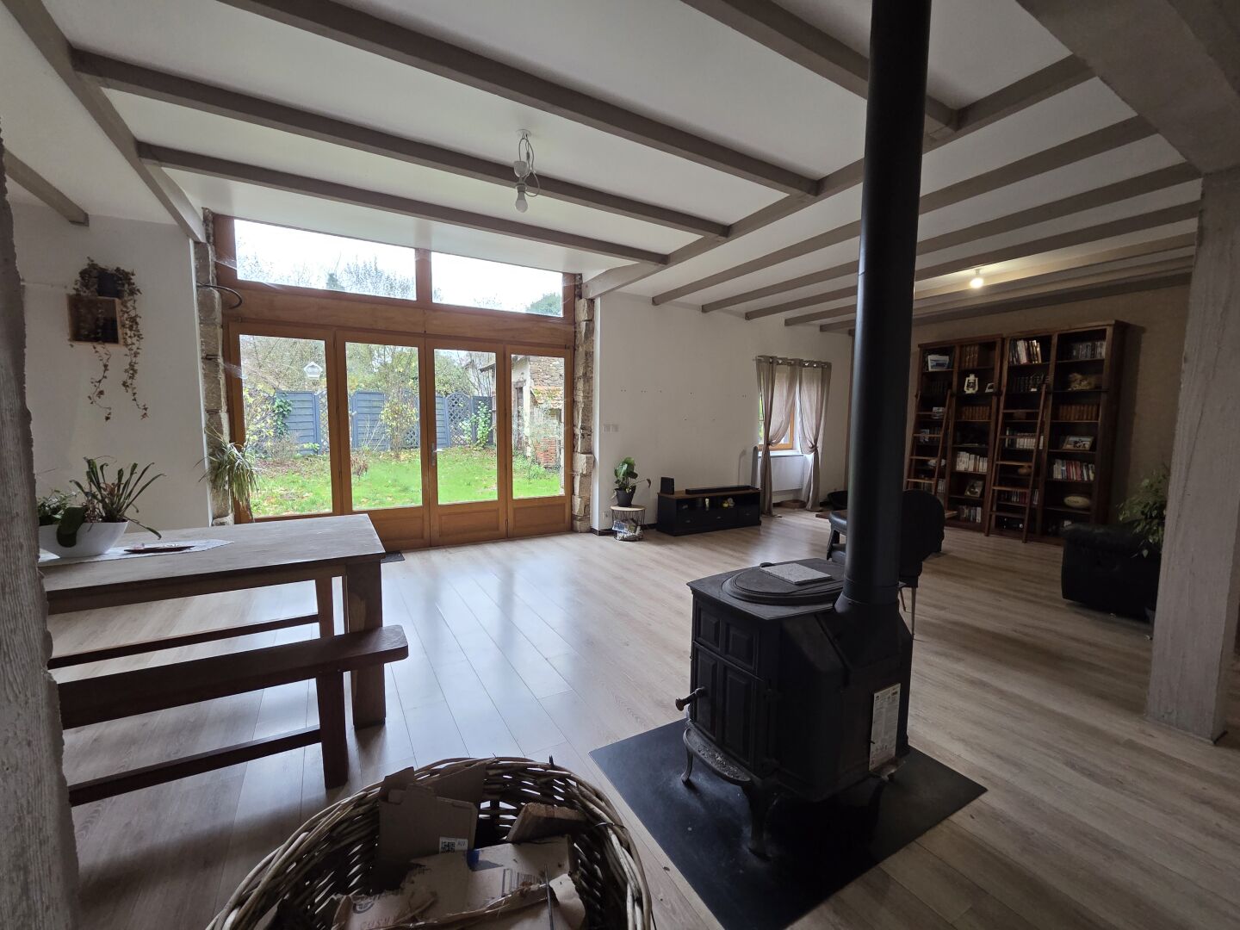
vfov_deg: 89.9
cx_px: 620
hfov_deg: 106.2
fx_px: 466
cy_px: 465
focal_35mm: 13
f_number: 2.2
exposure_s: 1/50
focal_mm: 2.2
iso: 250
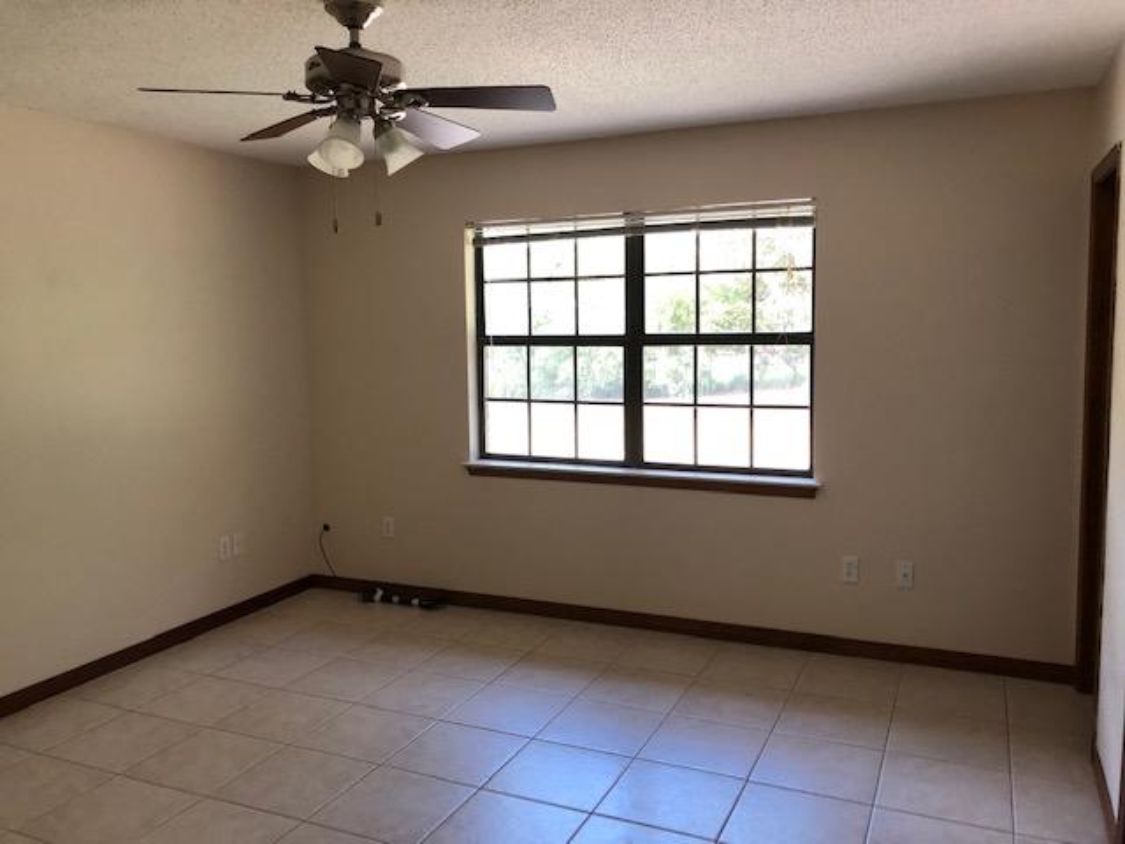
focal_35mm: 28
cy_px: 422
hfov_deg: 63.4
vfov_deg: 49.7
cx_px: 562
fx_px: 910
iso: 40
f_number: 1.8
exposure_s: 1/24
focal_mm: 3.99
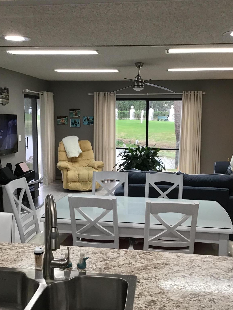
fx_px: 359
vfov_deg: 46.7
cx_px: 110
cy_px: 172
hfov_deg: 36.0
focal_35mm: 40
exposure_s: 1/30
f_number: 2.4
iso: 40
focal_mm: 3.3
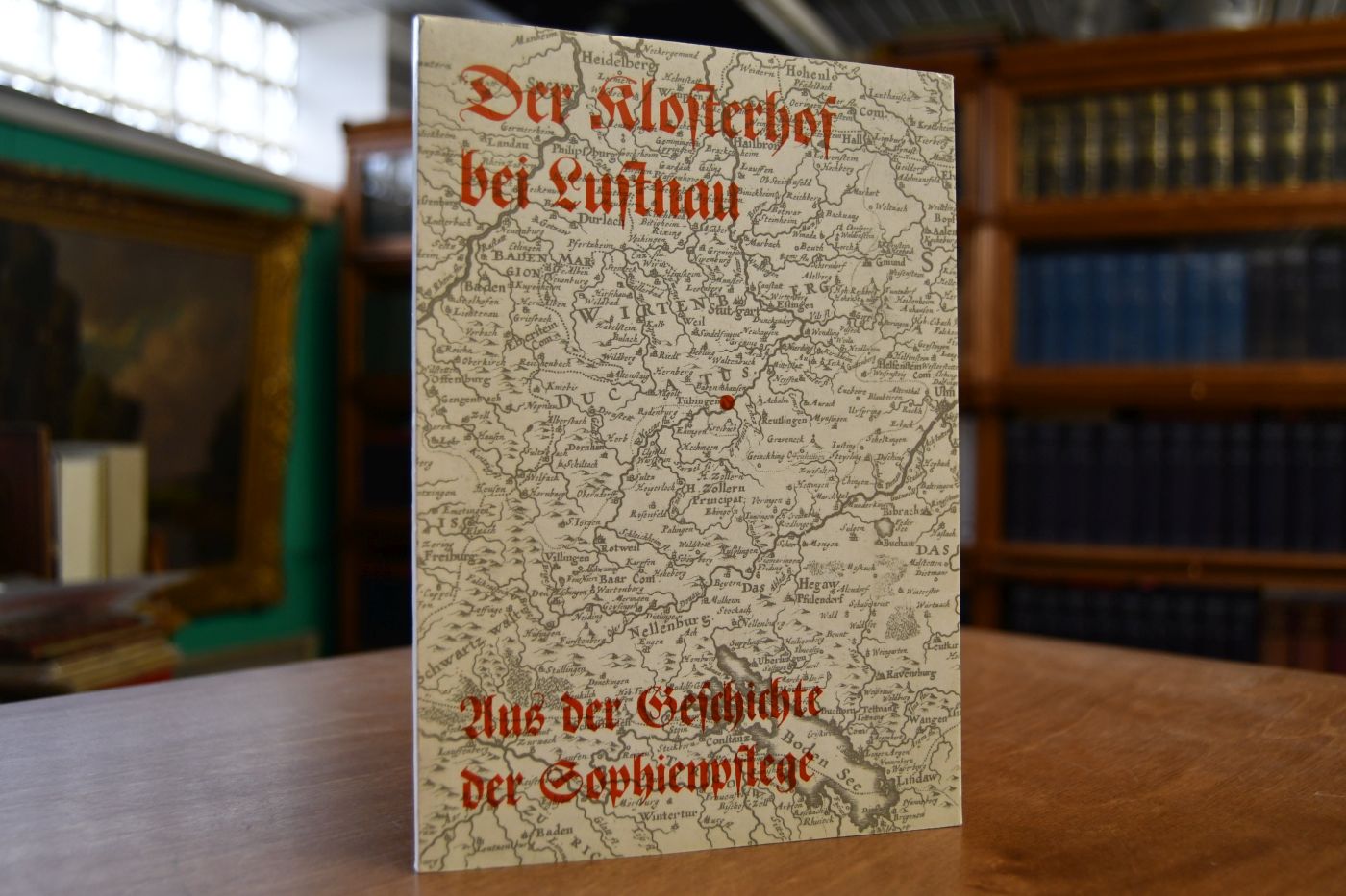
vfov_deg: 40.0
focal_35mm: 33
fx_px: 1234
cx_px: 673
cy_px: 448
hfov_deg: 57.2
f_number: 3.5
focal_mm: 22
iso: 800
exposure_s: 1/125
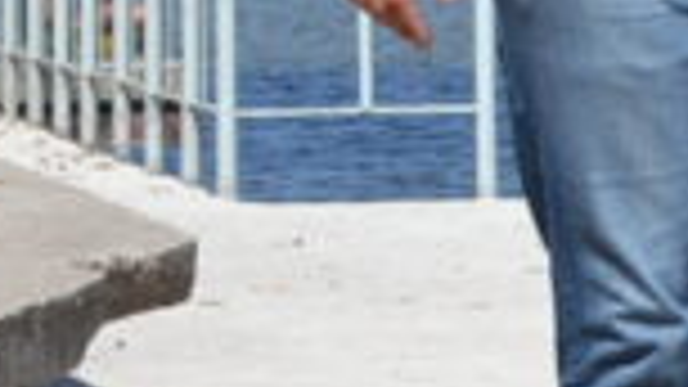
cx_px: 2163
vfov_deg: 4.0
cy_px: 124
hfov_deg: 6.4
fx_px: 5572
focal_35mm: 306
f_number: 8
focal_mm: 29
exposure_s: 1/250
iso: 100
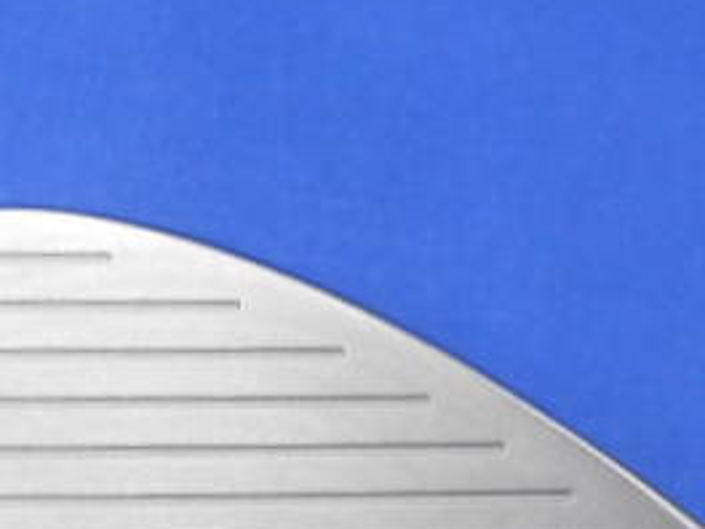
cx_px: 320
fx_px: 1283
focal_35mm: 63
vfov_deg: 22.0
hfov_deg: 30.7
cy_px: 588
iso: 200
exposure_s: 1/30
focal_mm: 4.6
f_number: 3.2
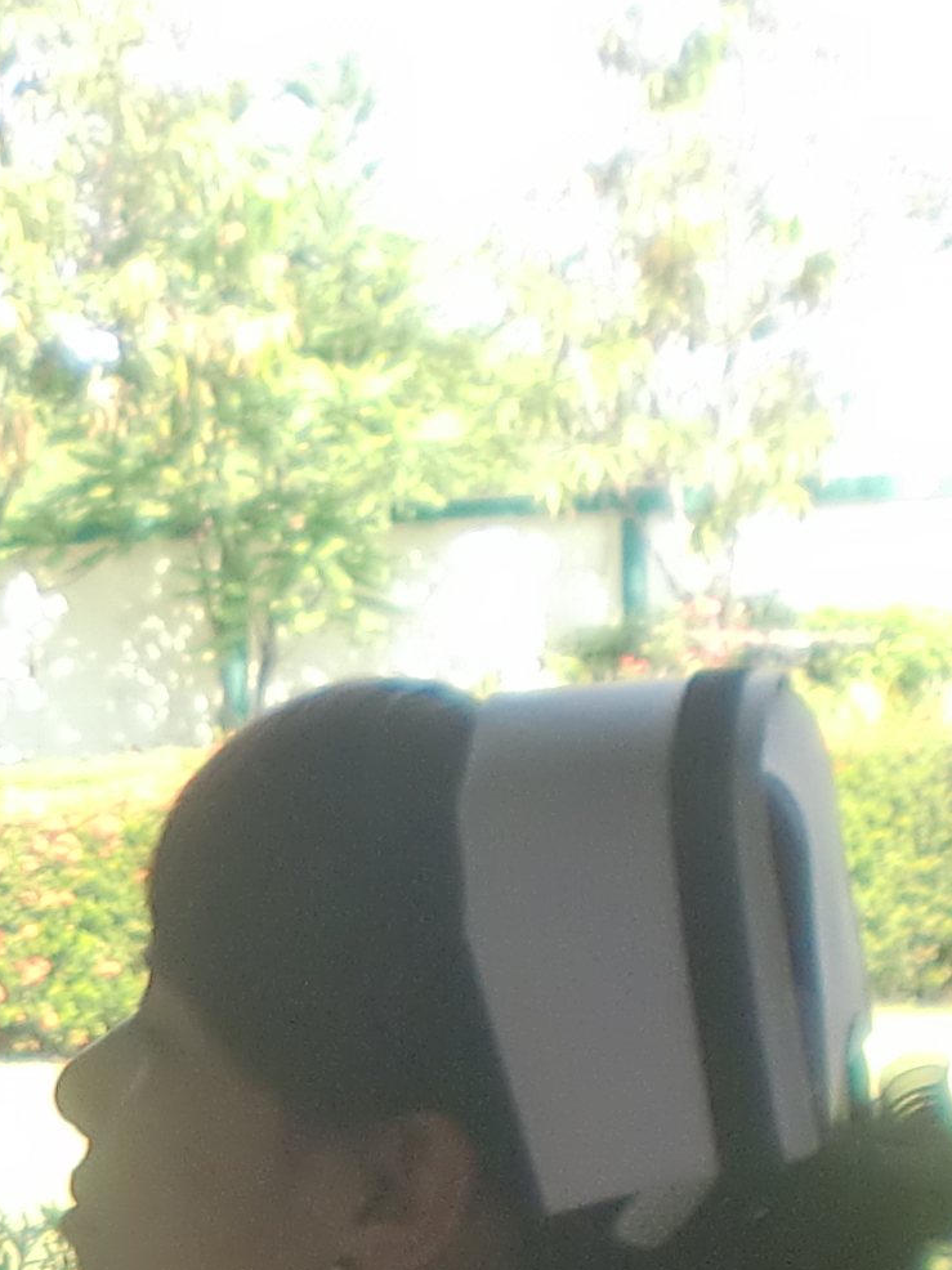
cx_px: -1015
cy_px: 1723
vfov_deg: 13.3
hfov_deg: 9.7
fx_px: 5209
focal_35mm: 142
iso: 64
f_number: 3.1
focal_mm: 6.3
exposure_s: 1/100
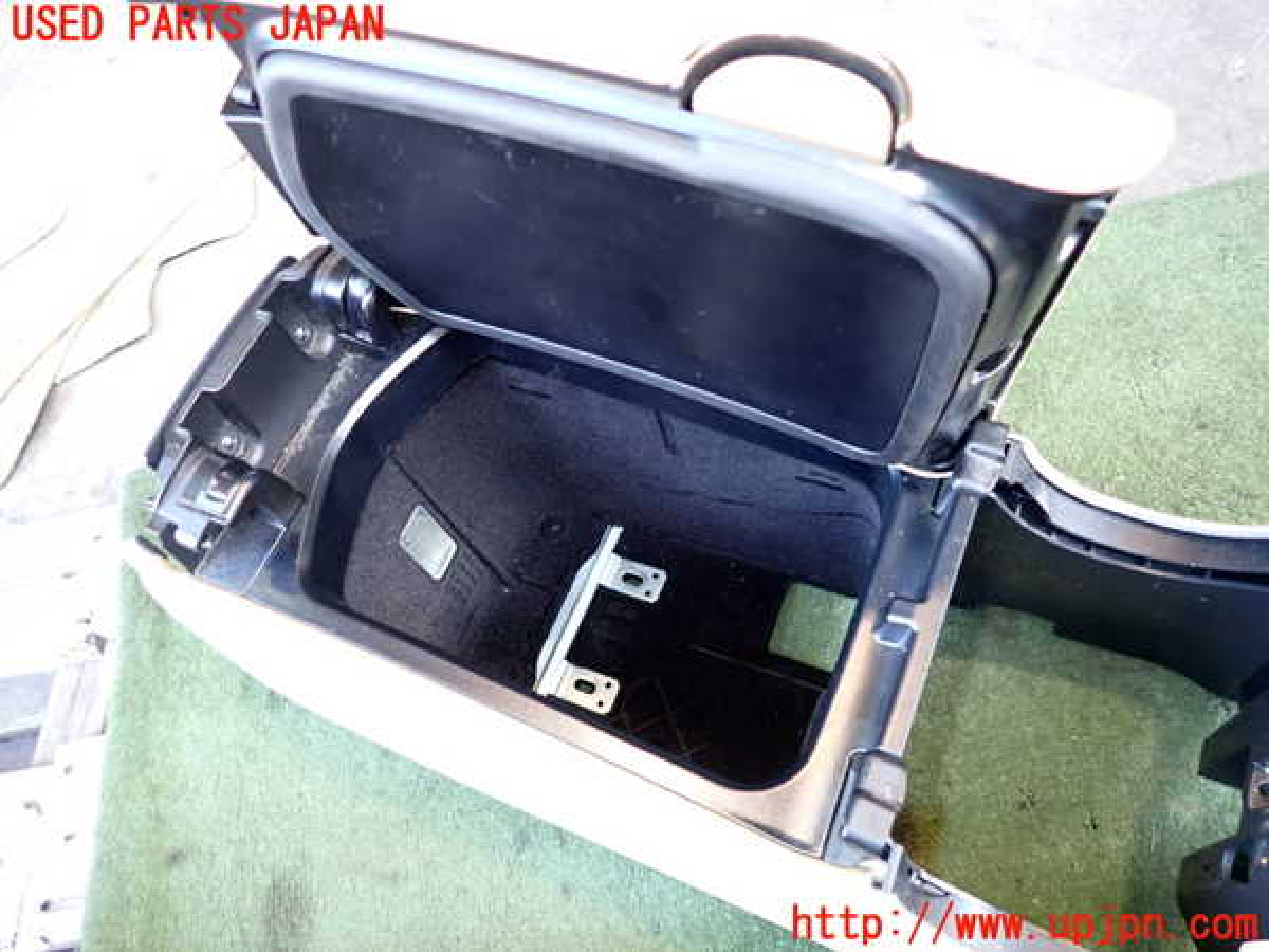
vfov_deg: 54.9
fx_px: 916
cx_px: 634
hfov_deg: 69.4
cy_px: 476
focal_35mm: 25
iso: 250
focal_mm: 4.5
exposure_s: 1/30
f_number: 2
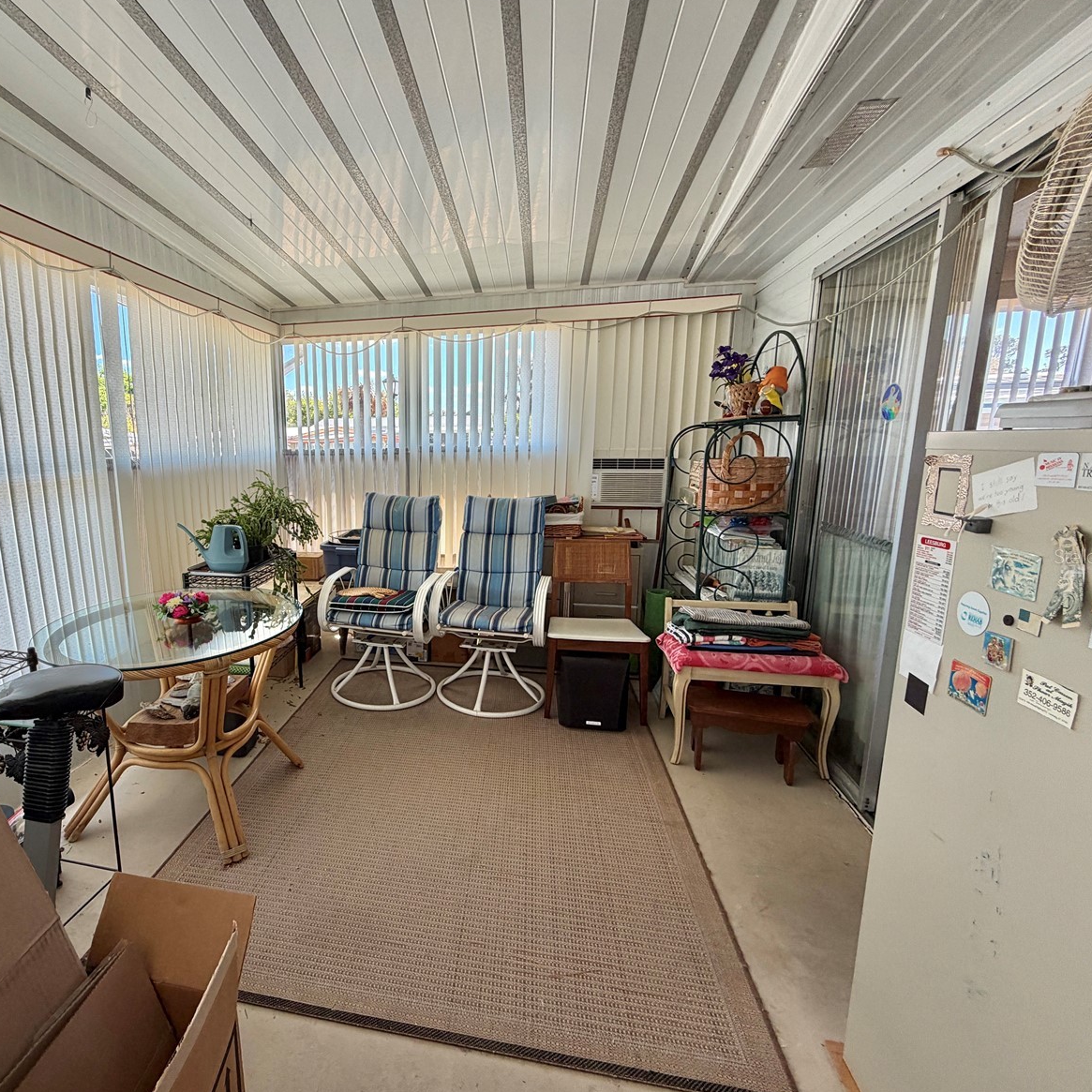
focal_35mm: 17
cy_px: 556
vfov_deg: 84.0
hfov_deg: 82.0
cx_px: 393
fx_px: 607
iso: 40
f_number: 2.2
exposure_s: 1/137
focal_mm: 2.22
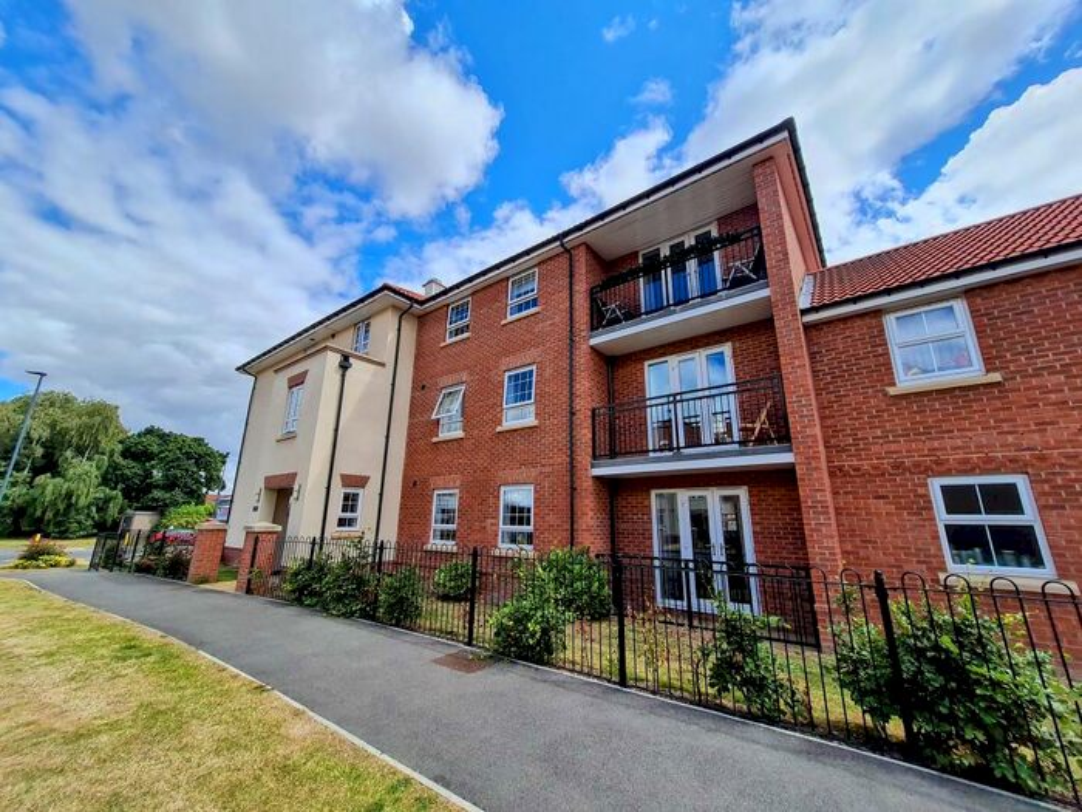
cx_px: 541
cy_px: 406
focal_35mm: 13
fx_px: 406
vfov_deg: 89.9
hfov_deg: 106.2
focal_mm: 1.74
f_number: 2.2
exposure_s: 1/1376
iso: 50
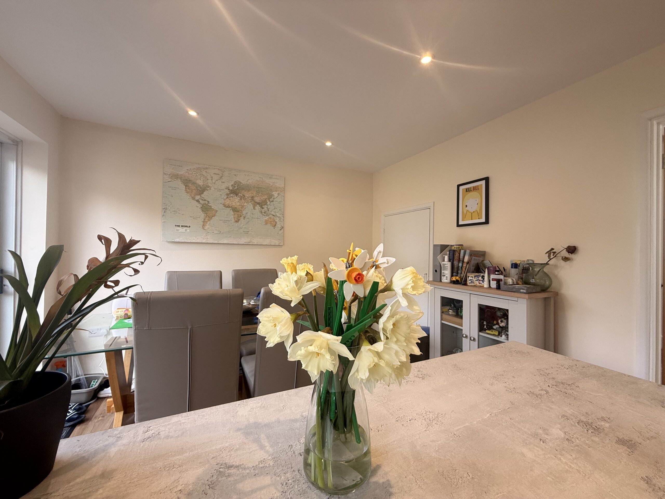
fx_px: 269
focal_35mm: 14
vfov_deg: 85.7
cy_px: 250
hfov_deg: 102.1
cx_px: 332
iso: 80
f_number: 2.2
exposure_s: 1/99
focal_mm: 2.22
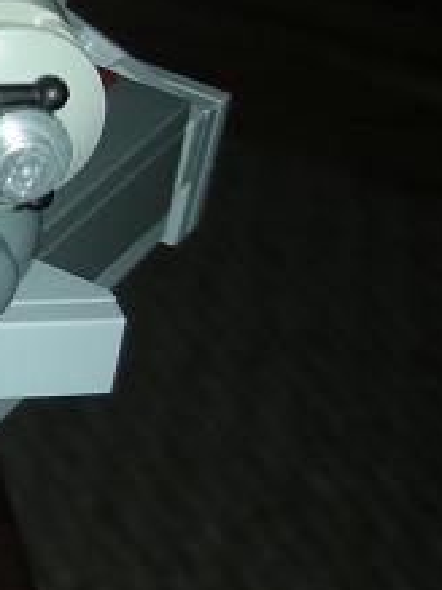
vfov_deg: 16.0
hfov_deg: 10.7
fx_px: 2096
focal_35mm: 123
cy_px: 242
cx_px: -534
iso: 50
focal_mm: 5.8
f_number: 2.8
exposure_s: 1/60
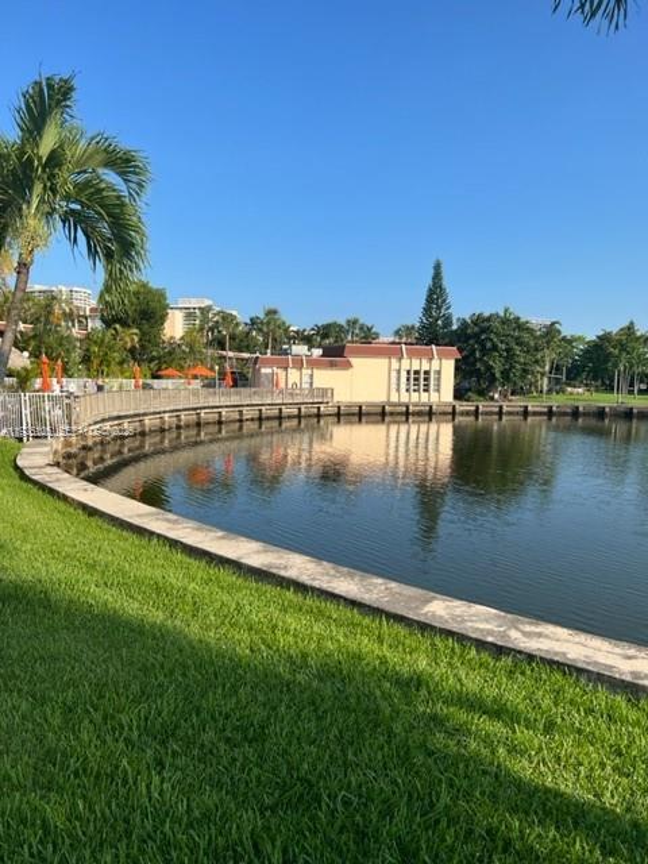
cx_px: 324
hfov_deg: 53.1
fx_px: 649
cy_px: 432
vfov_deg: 67.3
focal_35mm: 26
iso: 50
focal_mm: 5.7
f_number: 1.5
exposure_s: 1/3460
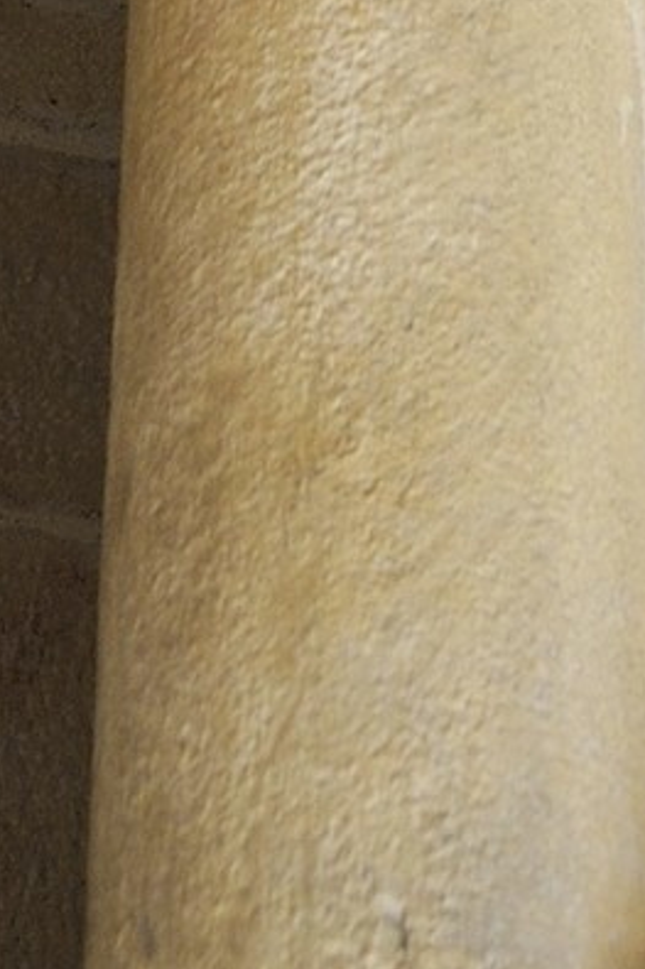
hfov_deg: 9.4
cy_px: -1691
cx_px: 412
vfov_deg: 10.8
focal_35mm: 146
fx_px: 3927
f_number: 6.3
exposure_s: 1/30
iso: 800
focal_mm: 24
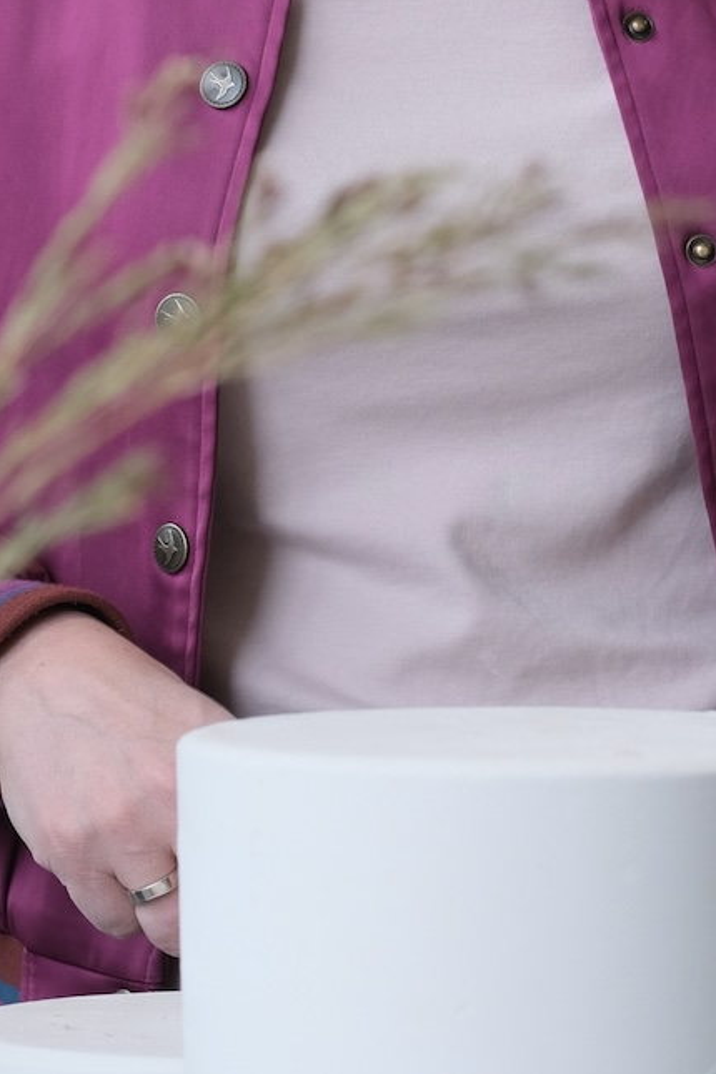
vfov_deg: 8.1
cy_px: 98
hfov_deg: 5.4
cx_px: 440
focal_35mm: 254
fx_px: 7577
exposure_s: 1/250
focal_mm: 56
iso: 800
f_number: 4
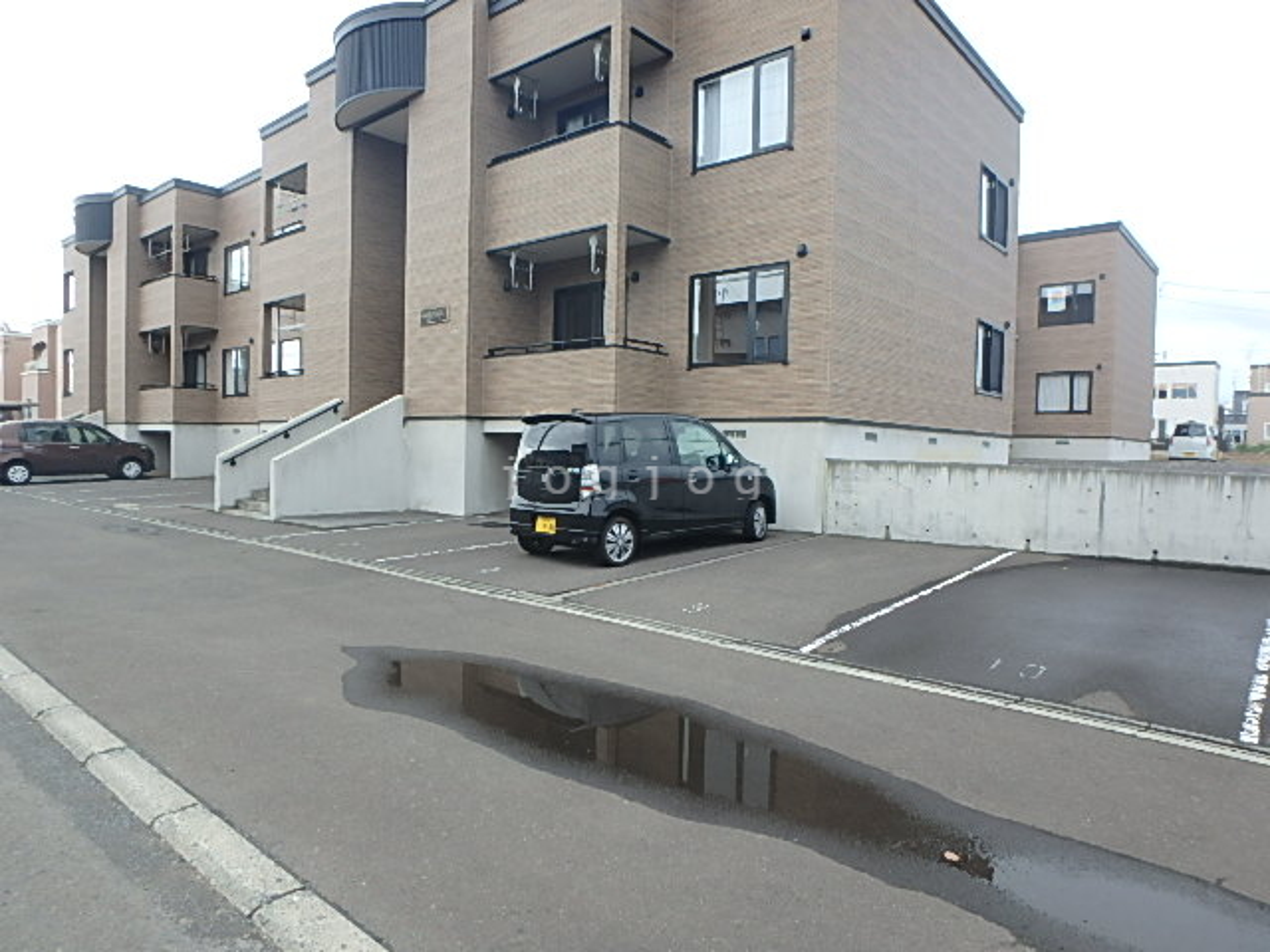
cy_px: 476
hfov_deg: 79.0
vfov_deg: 63.4
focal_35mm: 21
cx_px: 635
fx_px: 770
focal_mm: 3.7
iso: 125
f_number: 3.5
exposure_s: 1/250
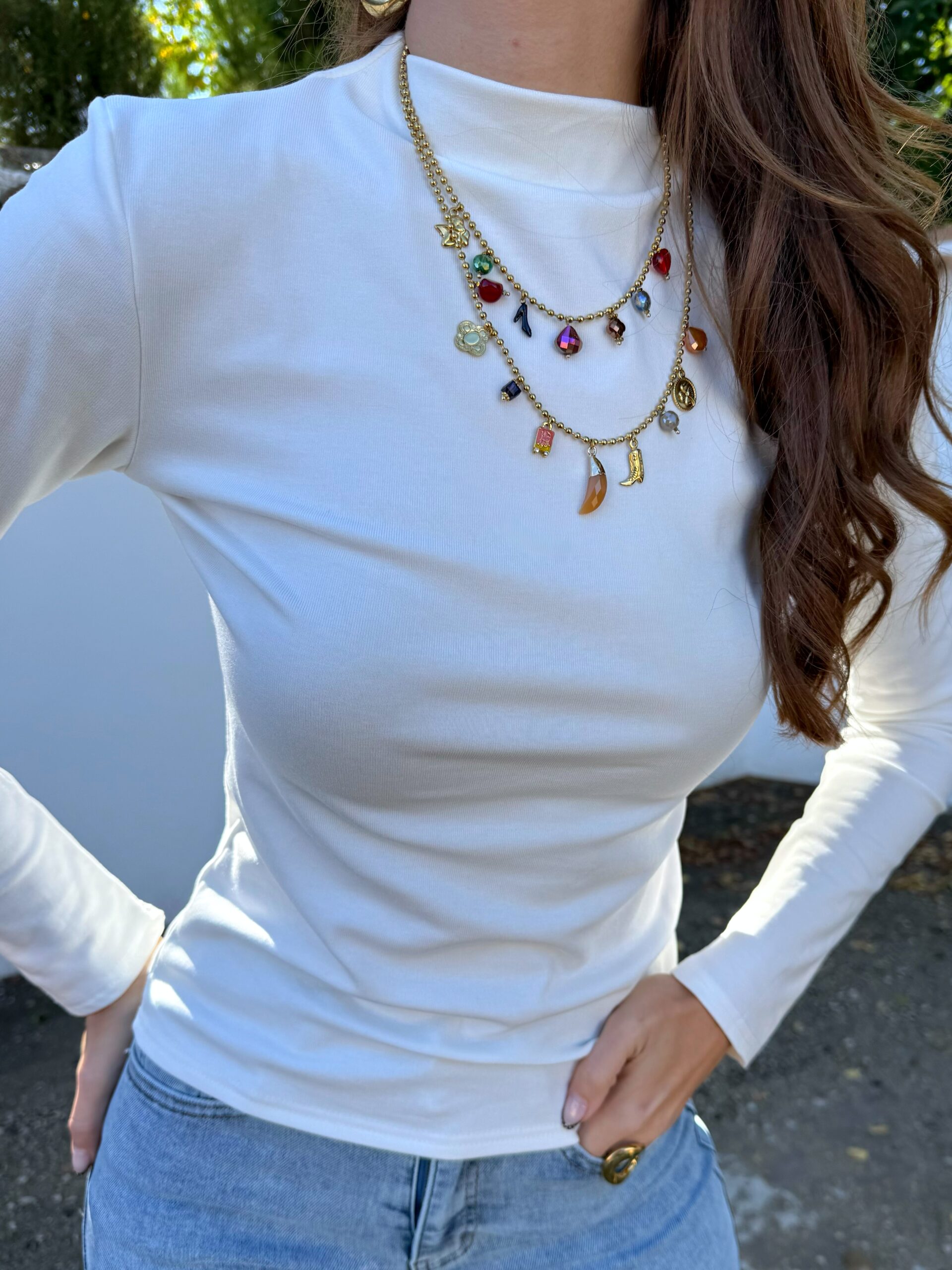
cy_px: 635
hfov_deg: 56.8
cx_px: 476
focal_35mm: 24
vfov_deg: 71.6
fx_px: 880
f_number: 1.78
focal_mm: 6.76
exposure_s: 1/1122
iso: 80
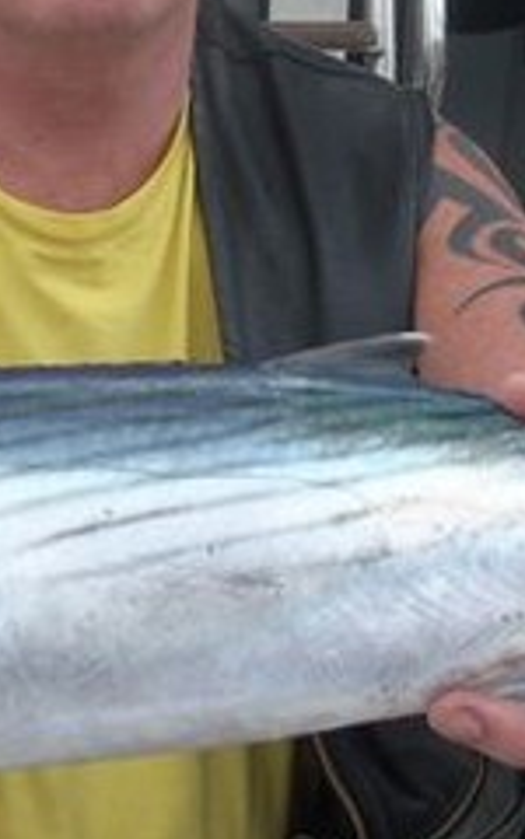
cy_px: 189
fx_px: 2358
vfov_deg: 20.0
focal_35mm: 103
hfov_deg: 12.7
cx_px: 122
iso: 64
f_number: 2.8
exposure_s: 1/369
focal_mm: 6.2
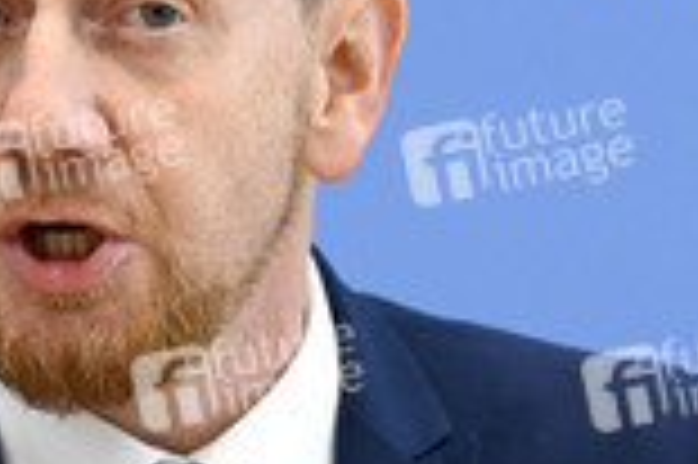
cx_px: 128
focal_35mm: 320
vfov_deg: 4.3
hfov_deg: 6.4
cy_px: 266
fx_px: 6198
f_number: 5.6
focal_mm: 110
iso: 5000
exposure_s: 1/640
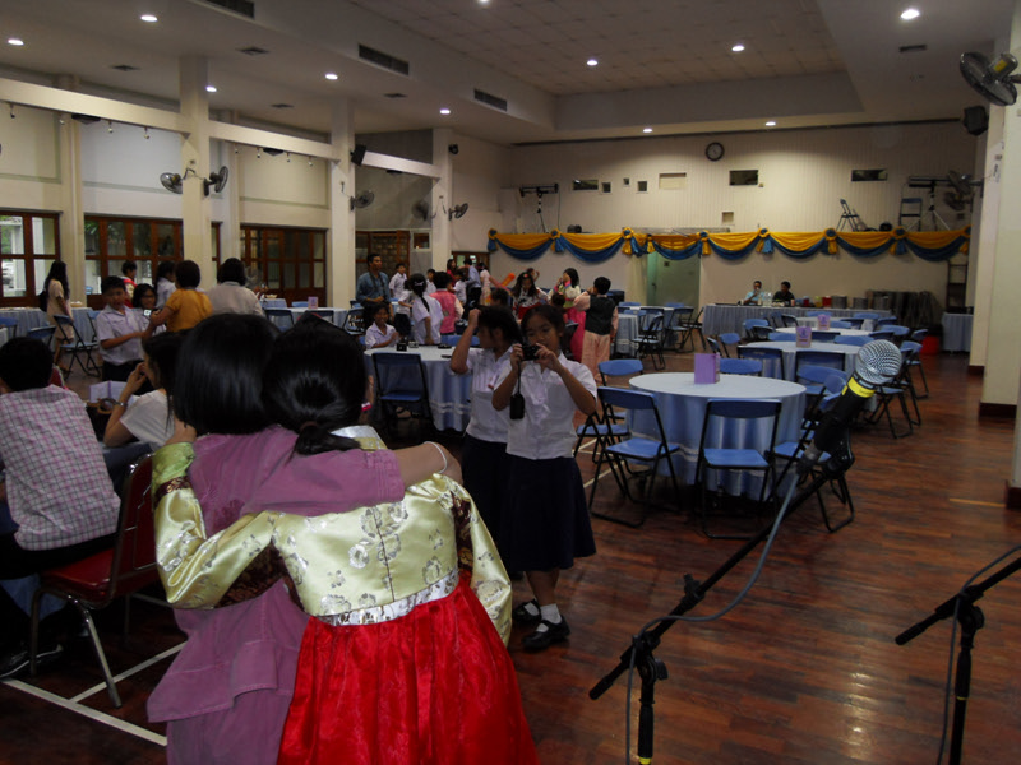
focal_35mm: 28
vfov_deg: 49.7
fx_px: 826
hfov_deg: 63.4
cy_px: 382
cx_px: 510
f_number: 2.8
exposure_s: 1/45
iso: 200
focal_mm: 6
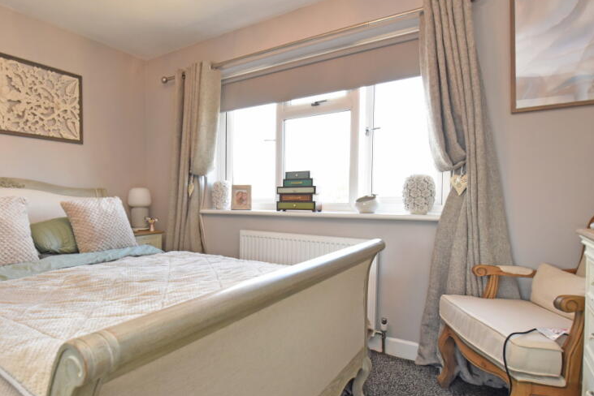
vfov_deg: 59.5
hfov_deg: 79.0
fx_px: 347
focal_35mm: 21
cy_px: 207
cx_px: 207
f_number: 4.5
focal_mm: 10
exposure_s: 1/160
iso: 800
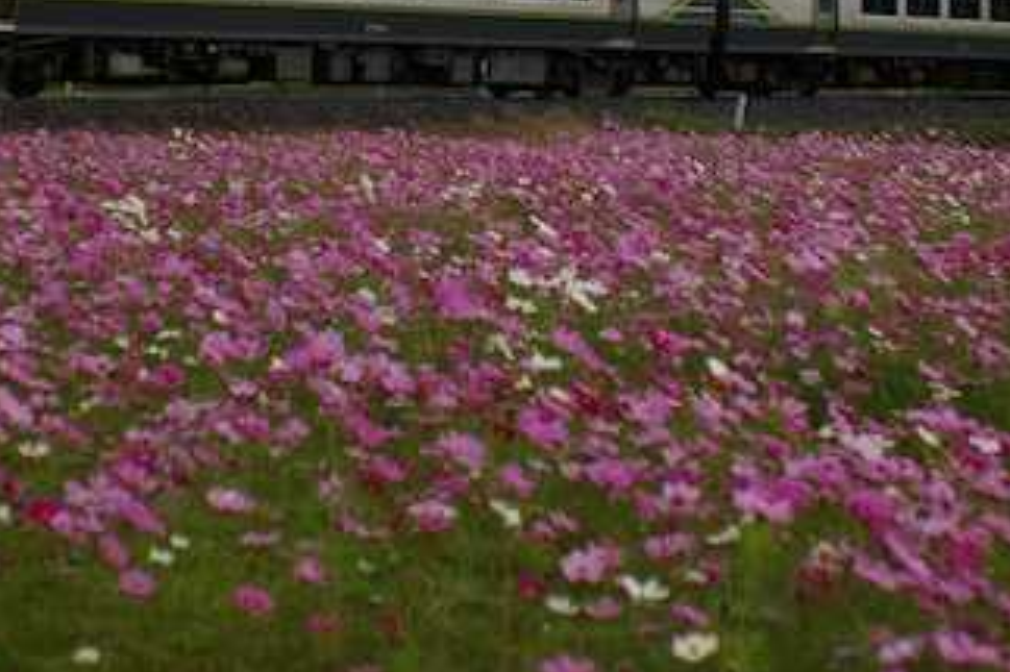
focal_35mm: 78
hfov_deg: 26.0
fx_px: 2187
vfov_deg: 17.3
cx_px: 407
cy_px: 105
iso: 400
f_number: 4
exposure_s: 1/4000
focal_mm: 28
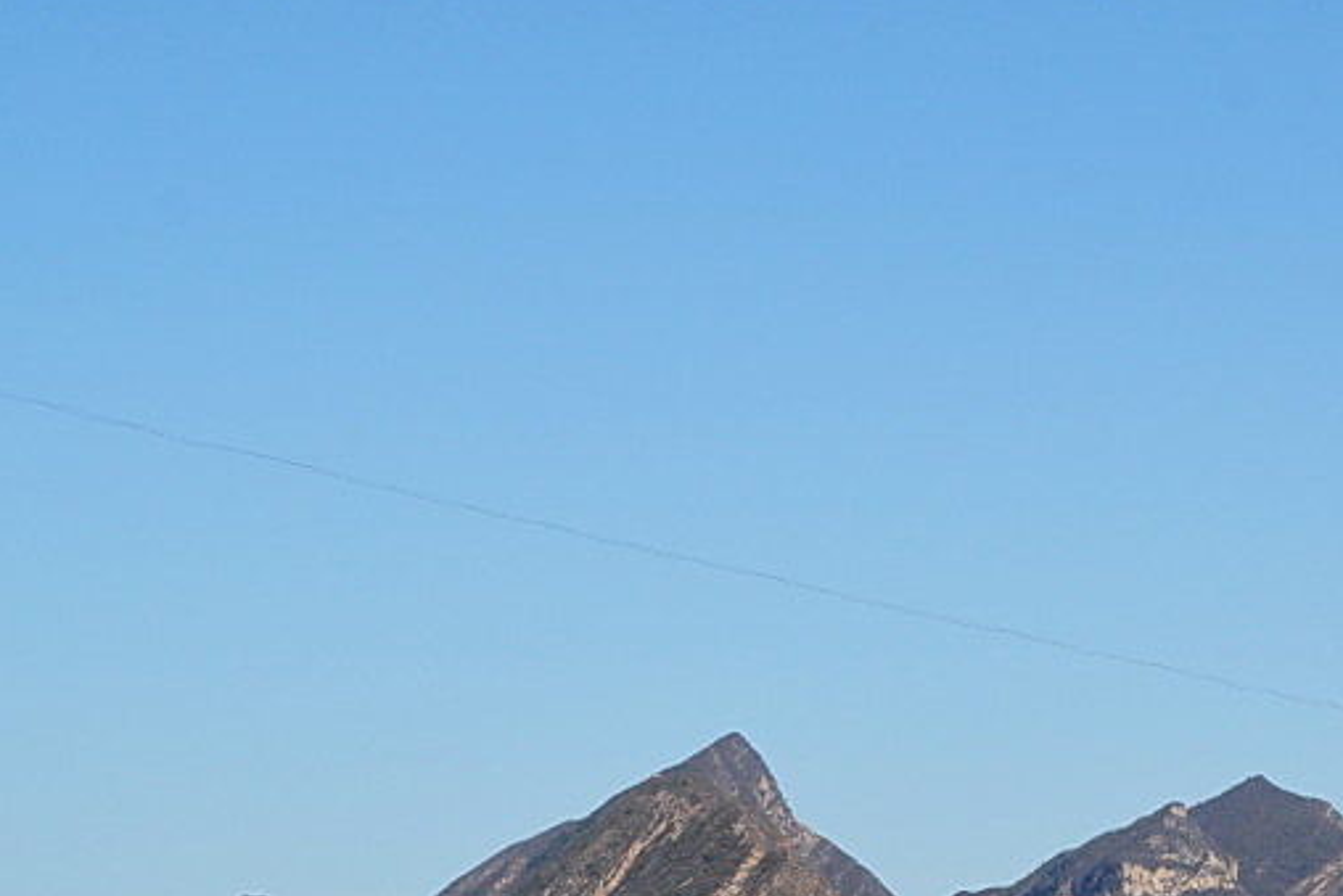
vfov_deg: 11.3
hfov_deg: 16.8
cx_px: 1052
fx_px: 4515
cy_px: 617
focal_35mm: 121
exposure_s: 1/320
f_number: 9
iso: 100
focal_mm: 40
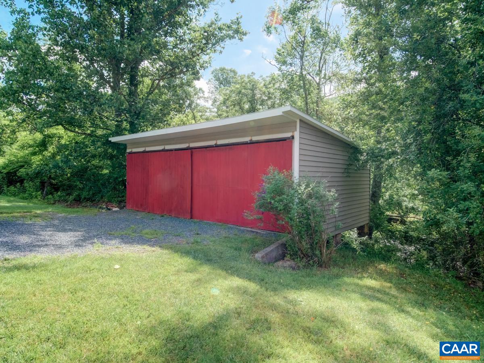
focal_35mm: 20
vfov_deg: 66.0
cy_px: 182
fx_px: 280
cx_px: 242
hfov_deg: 81.7
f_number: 8
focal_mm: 10
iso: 800
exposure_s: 1/640
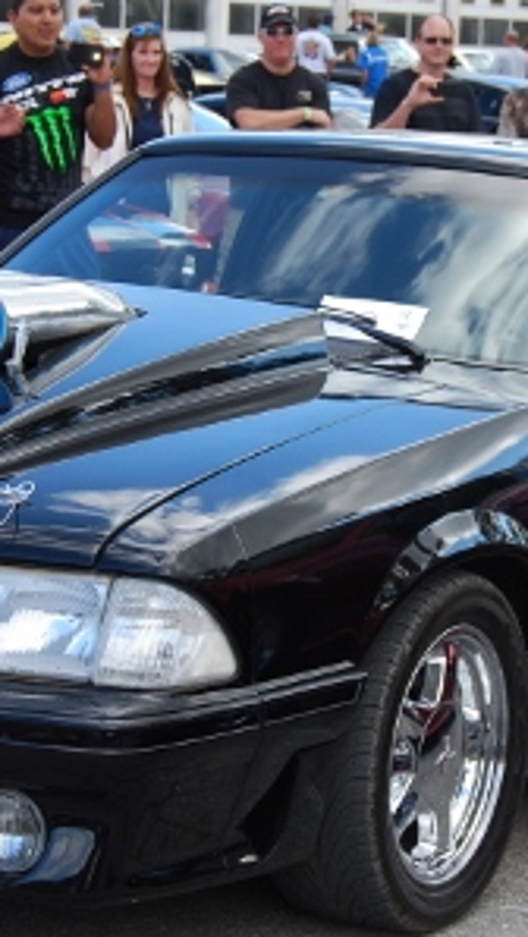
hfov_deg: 11.2
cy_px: 424
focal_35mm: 108
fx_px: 2684
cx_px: 330
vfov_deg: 19.8
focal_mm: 32
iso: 125
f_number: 5.6
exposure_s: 1/125
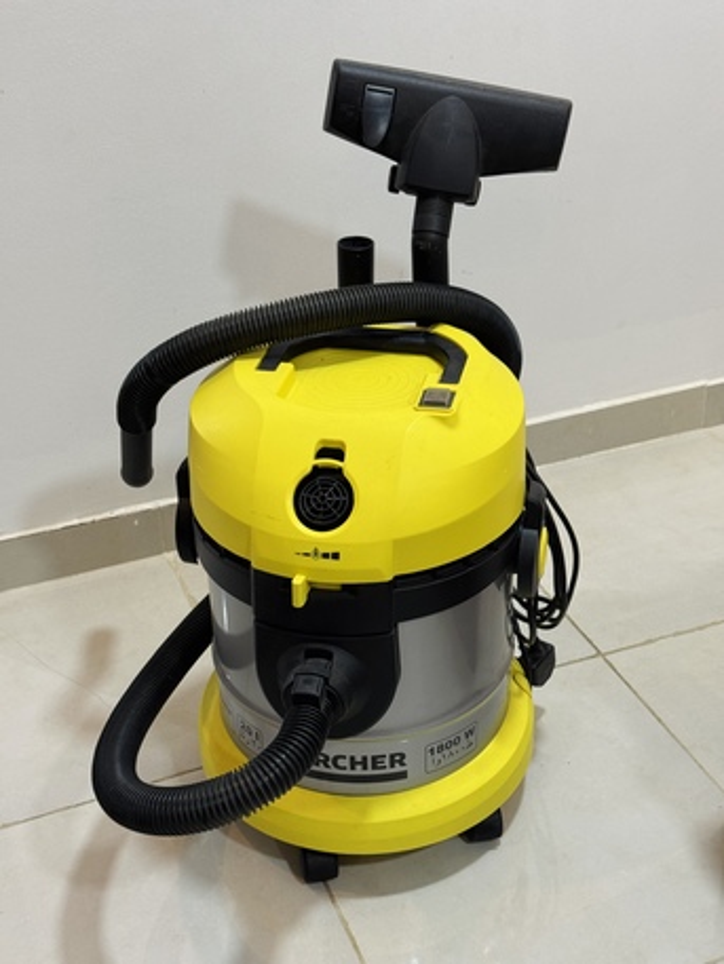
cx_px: 362
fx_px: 1338
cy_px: 482
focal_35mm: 48
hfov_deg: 30.3
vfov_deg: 39.6
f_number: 1.78
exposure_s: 1/60
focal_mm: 6.76
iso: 160
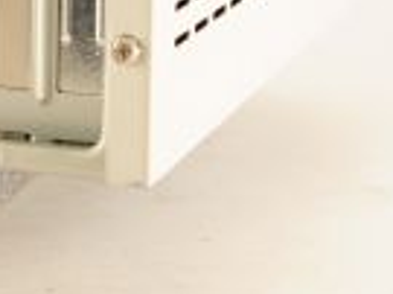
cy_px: -179
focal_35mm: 213
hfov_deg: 8.9
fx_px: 2416
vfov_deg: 6.8
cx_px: -349
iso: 1600
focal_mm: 50
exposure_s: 1/125
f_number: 10
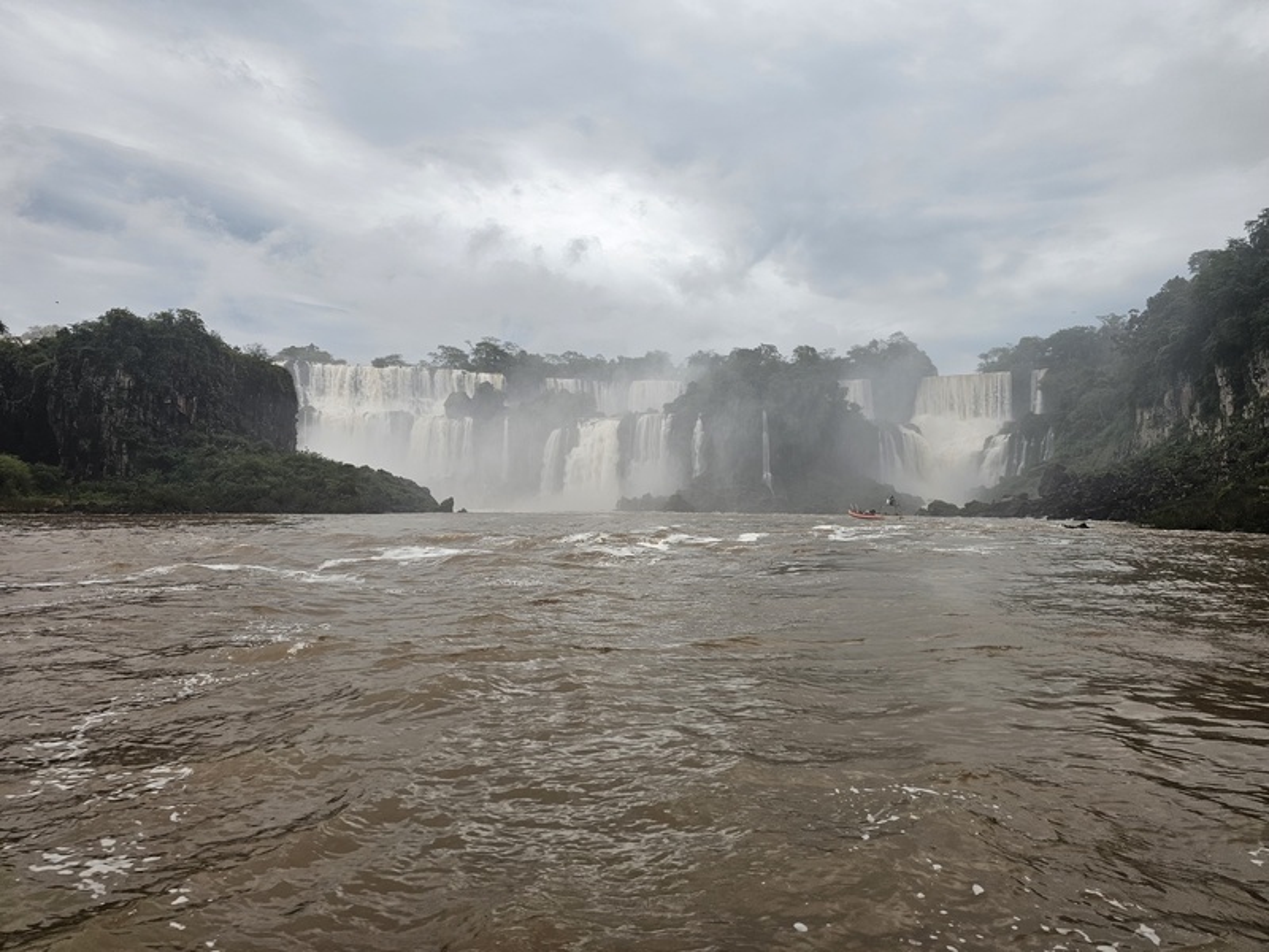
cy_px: 476
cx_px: 634
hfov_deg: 73.9
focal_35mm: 23
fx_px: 843
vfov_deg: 58.9
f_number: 1.7
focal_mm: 6.3
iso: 64
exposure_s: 1/207
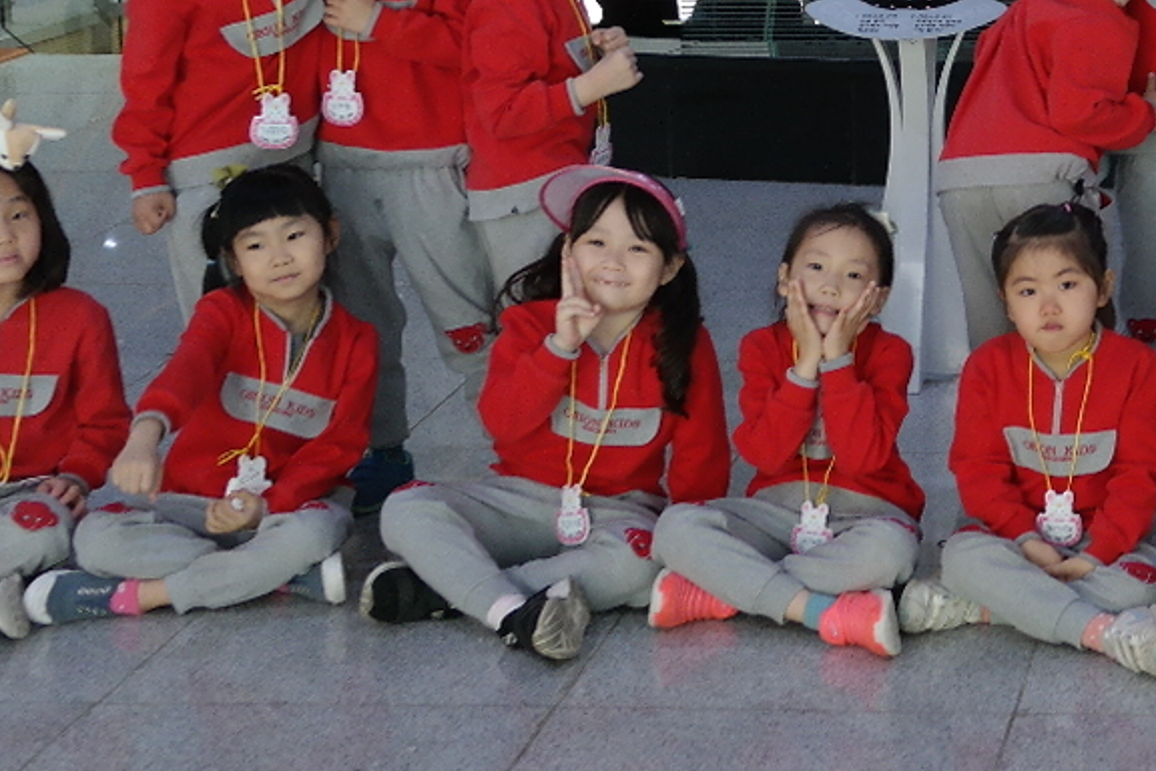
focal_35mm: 90
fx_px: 2890
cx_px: 1361
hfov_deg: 21.2
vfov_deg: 14.9
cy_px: -18
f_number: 3.5
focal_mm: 20
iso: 400
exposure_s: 1/40
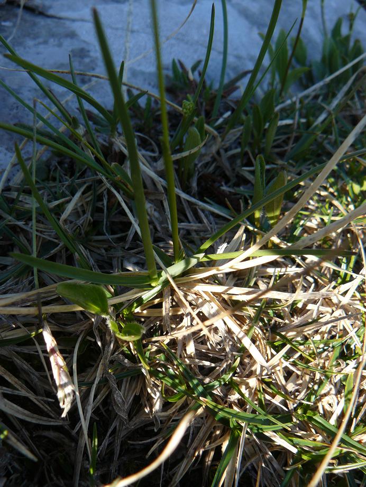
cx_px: 183
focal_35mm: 36
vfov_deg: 51.3
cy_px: 244
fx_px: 507
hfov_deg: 39.7
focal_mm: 6
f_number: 4
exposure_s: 1/200
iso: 100
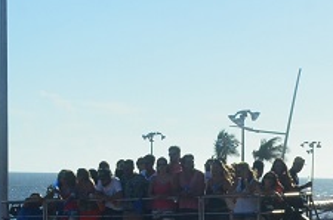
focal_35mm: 164
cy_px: 331
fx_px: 1514
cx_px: 24
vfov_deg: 8.2
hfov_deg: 12.4
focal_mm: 24
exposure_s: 1/640
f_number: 13
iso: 500
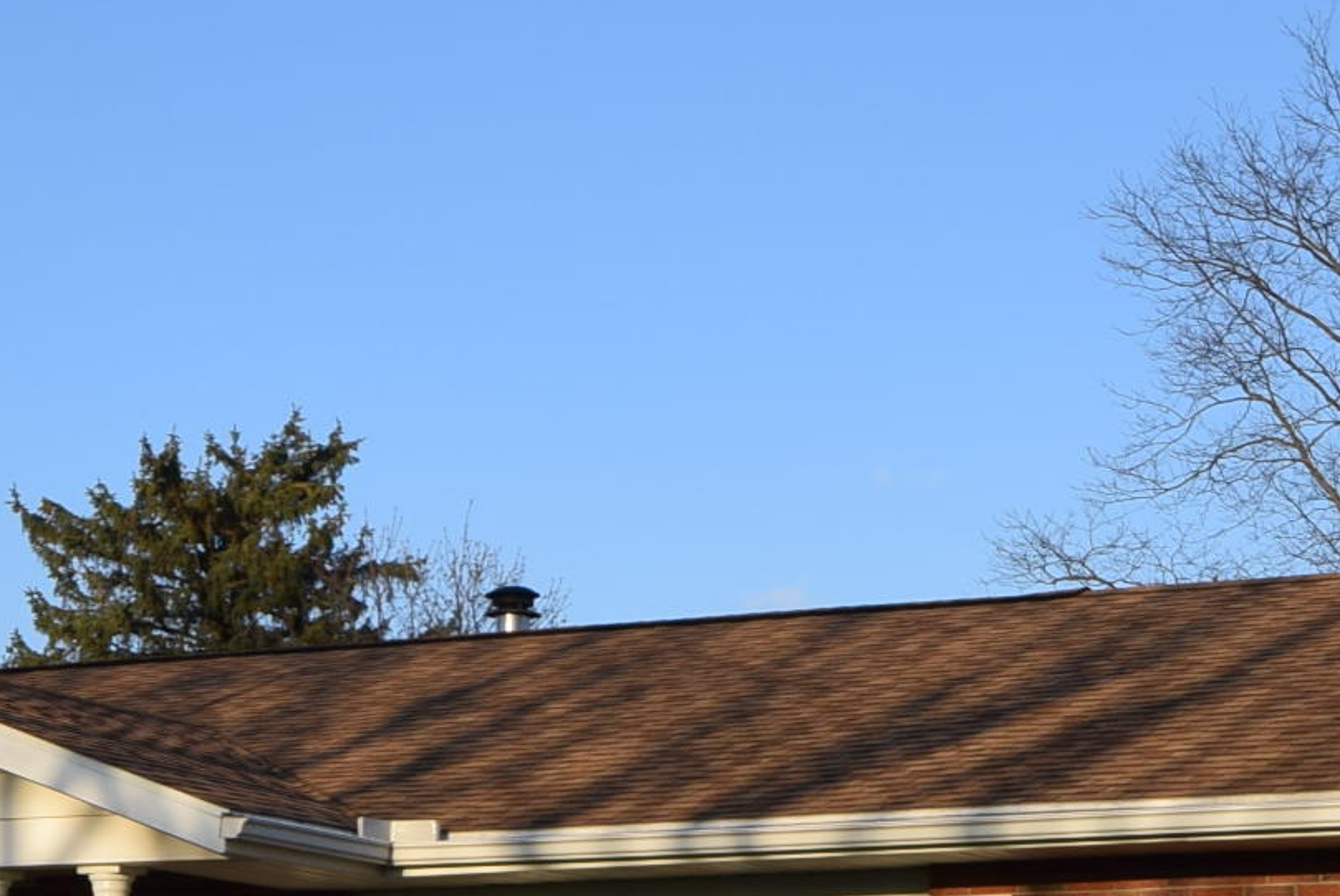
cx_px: 535
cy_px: 407
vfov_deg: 12.4
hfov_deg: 18.4
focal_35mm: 111
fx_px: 4135
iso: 220
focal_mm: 20
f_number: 8
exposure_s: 1/250
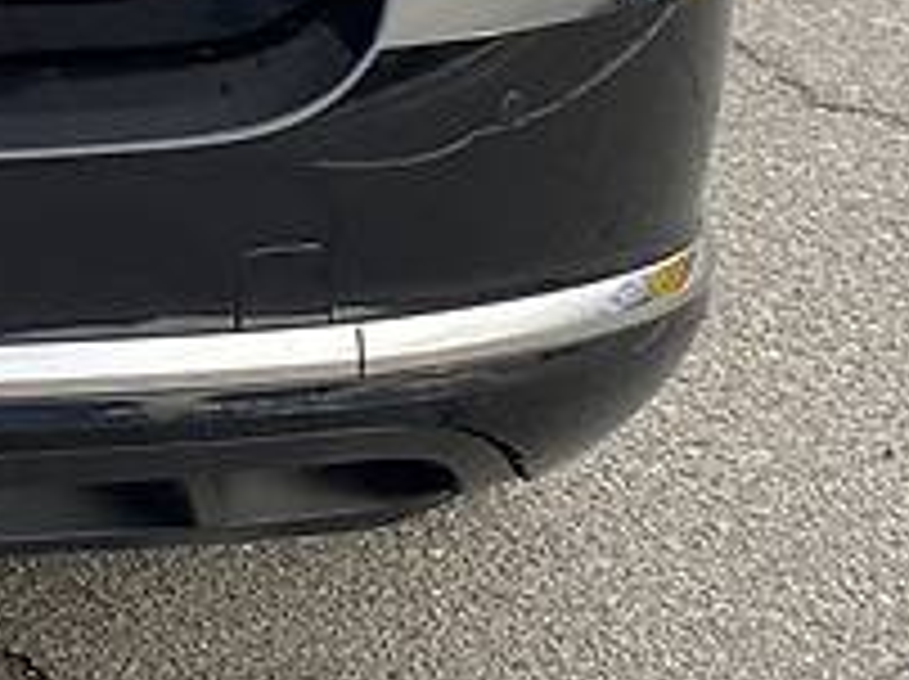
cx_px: -680
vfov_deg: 7.0
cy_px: -518
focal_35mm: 206
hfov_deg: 9.2
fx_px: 5403
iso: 32
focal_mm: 6
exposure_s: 1/122
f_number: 2
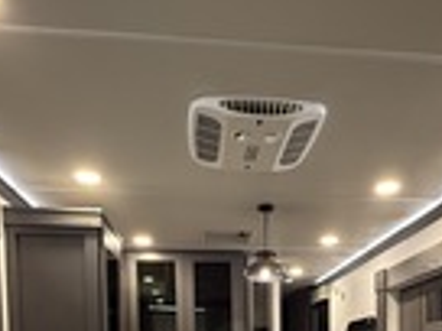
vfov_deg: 32.8
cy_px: 394
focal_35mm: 36
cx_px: 260
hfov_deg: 51.1
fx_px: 460
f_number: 2.2
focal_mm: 2.22
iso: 400
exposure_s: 1/45
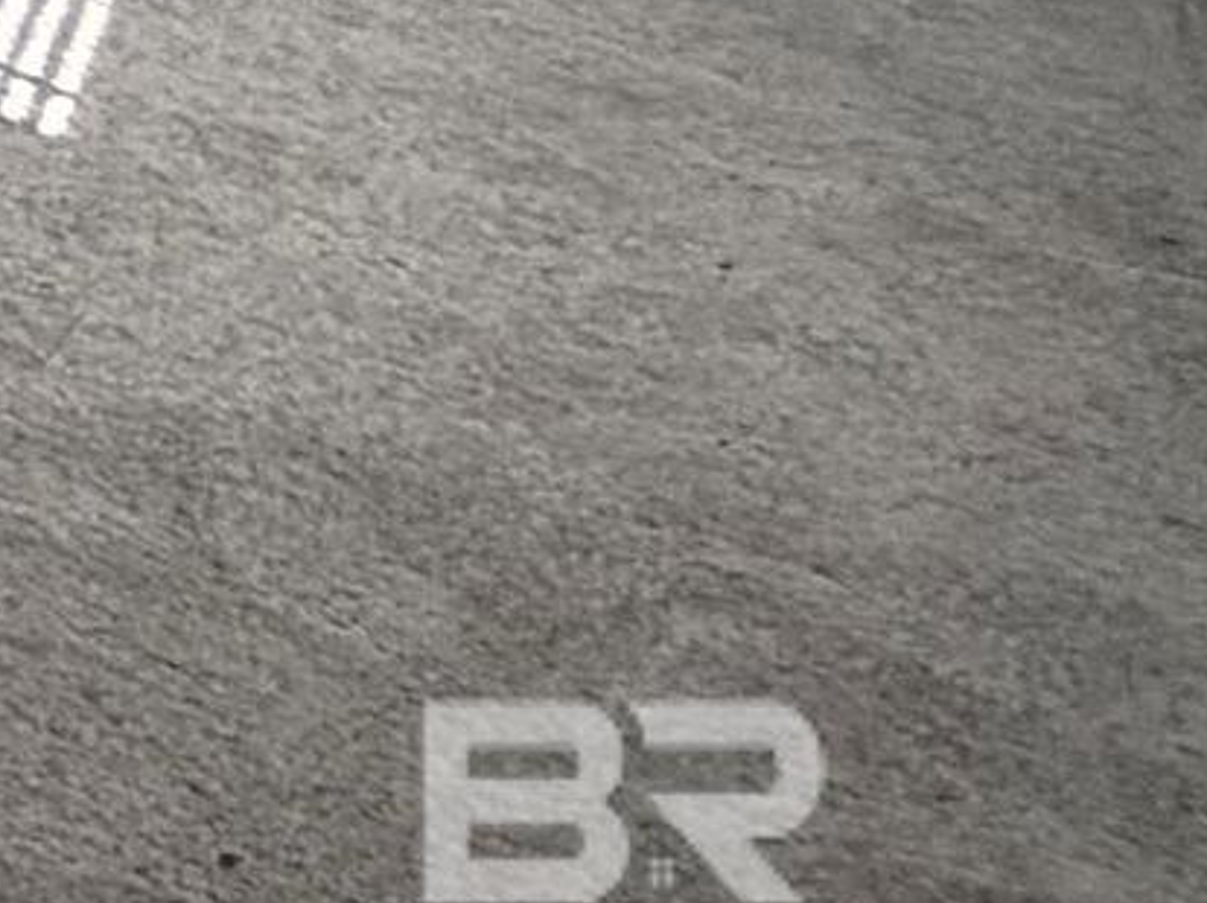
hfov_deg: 9.3
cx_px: -3125
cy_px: -2042
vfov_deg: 9.7
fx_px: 3624
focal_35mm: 104
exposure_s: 1/120
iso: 50
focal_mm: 2.22
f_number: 2.2
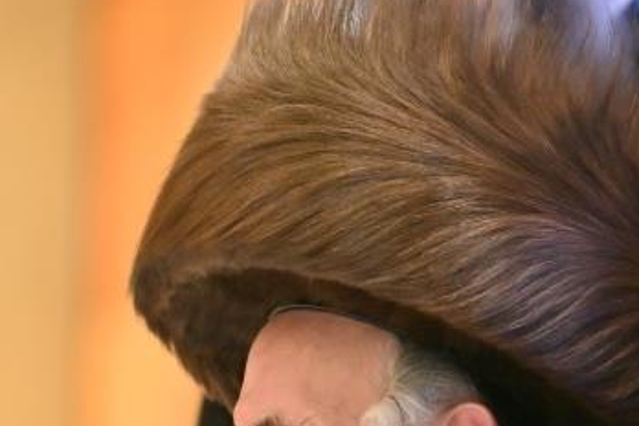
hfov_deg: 2.3
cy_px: 455
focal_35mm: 882
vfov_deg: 1.6
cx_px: 409
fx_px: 15654
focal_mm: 200
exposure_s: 1/80
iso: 400
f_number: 2.8
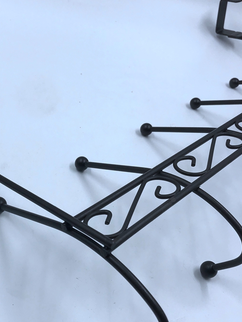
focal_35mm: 42
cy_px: 191
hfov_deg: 33.9
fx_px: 392
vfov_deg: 44.6
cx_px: 71
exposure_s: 1/292
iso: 20
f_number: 1.8
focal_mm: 3.99
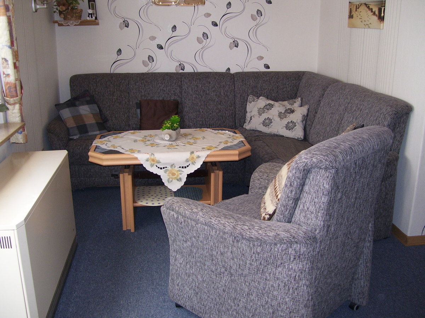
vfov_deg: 38.7
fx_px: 454
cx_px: 212
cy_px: 159
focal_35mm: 37
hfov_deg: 50.1
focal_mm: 6
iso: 125
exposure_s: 1/60
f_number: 2.7
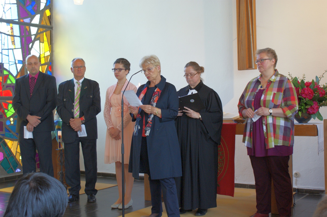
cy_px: 108
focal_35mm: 52
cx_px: 164
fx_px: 477
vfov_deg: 25.7
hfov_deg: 37.9
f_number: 5.6
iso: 400
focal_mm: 35
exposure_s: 1/15
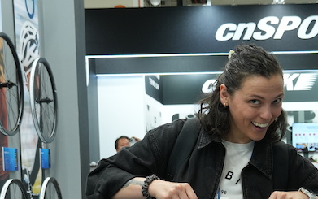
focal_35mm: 80
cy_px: 231
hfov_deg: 25.6
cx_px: 227
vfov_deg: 15.8
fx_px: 694
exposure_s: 1/40
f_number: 4.5
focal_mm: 20
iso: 320
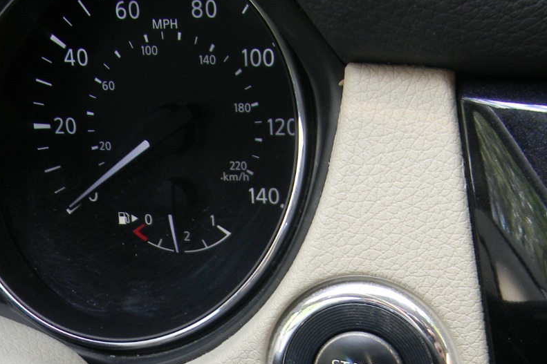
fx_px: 805
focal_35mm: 53
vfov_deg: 24.5
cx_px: 381
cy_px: 352
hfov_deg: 37.0
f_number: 3.5
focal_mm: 5
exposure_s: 1/30
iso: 91
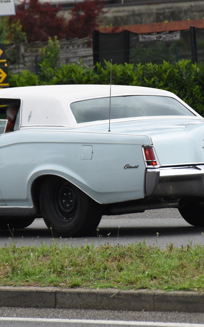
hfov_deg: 4.1
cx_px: 73
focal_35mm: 318
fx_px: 2831
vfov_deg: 6.6
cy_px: 117
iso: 1000
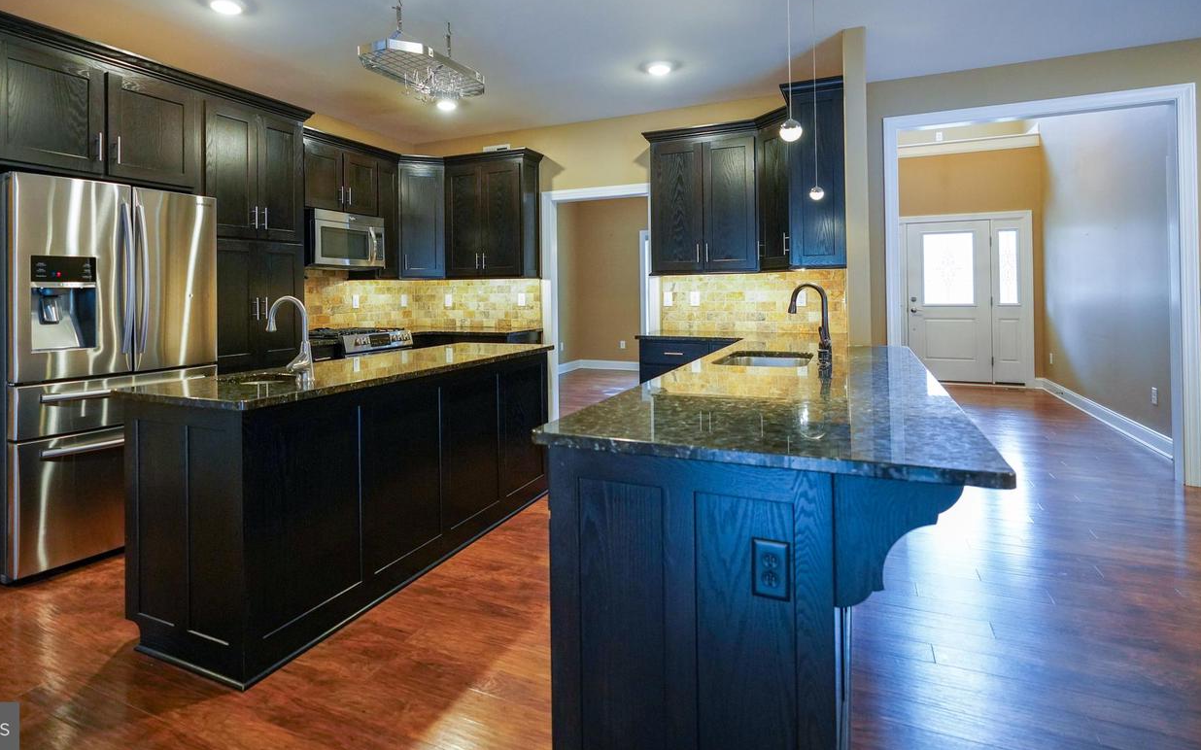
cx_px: 567
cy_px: 286
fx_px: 622
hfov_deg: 87.9
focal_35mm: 19
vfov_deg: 61.4
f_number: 2.8
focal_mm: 16
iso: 3200
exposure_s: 1/160
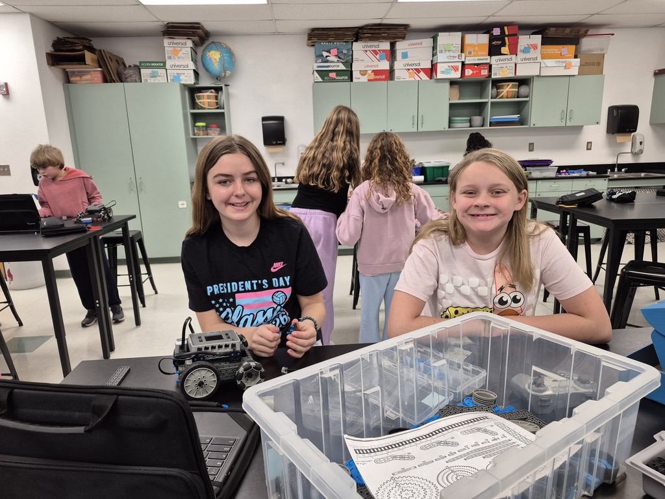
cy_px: 250
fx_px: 442
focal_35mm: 23
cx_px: 332
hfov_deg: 73.9
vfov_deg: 58.9
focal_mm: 5.4
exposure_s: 1/61
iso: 64
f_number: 1.8
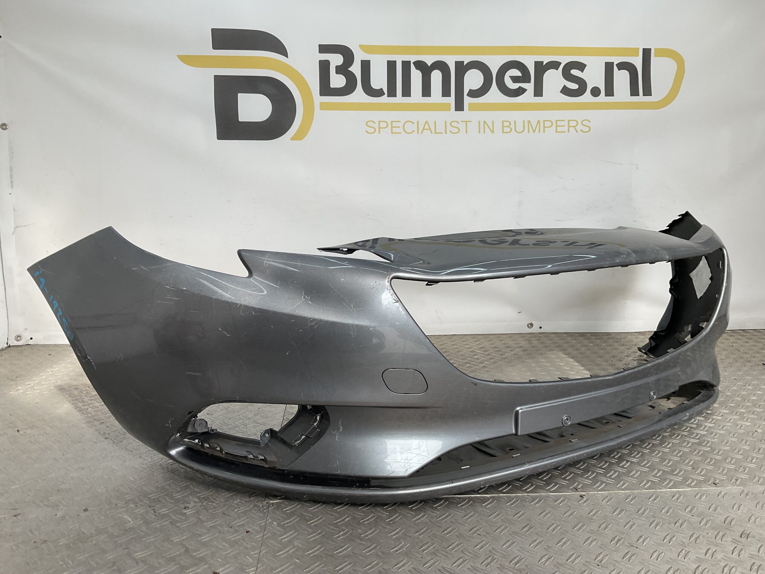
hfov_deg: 61.7
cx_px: 382
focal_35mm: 29
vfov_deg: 48.2
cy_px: 287
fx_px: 641
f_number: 1.8
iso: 16
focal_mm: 3
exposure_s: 1/360
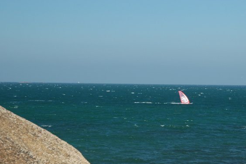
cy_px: 109
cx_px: 154
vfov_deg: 10.4
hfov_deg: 15.5
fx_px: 901
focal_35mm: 132
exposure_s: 1/50
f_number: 10
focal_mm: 62
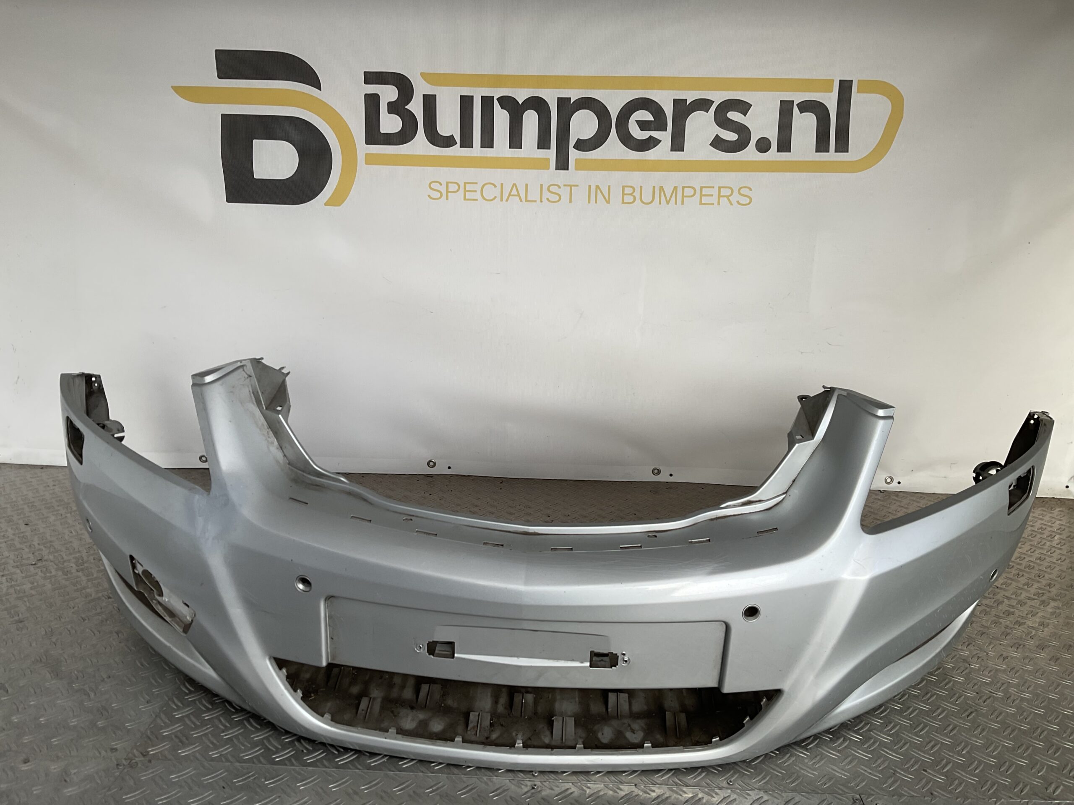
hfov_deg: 61.7
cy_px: 402
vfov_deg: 48.2
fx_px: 900
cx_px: 537
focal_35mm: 29
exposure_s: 1/100
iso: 16
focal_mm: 3
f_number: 1.8
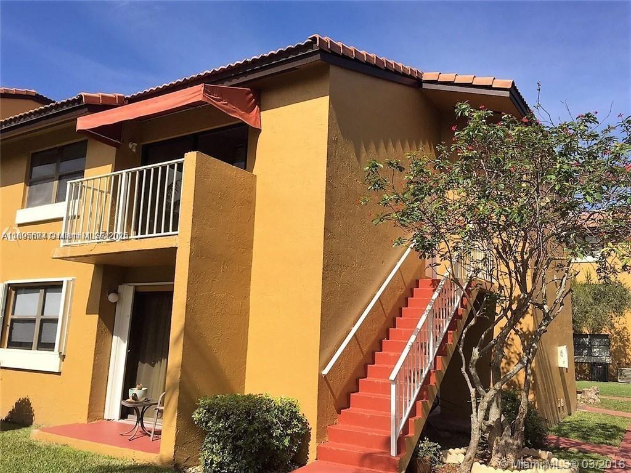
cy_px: 236
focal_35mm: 29
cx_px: 316
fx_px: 529
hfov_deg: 61.7
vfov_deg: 48.2
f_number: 2.2
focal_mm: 4.15
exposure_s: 1/1980
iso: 32
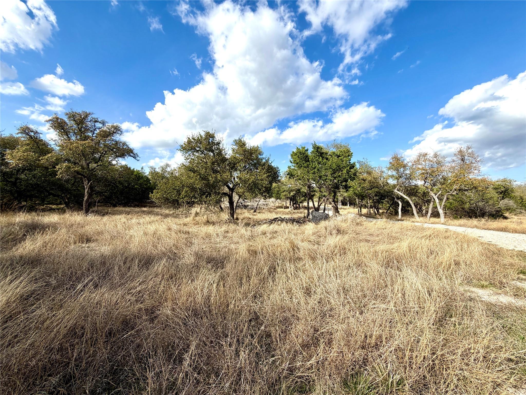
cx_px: 263
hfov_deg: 102.1
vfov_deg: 85.7
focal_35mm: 14
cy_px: 198
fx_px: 213
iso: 20
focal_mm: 2.22
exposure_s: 1/779
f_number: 2.2
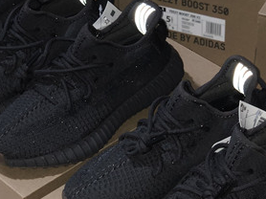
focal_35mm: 118
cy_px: 99
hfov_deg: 16.7
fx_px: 906
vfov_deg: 12.5
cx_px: 115
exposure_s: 1/30
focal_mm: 6
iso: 80
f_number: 2.4
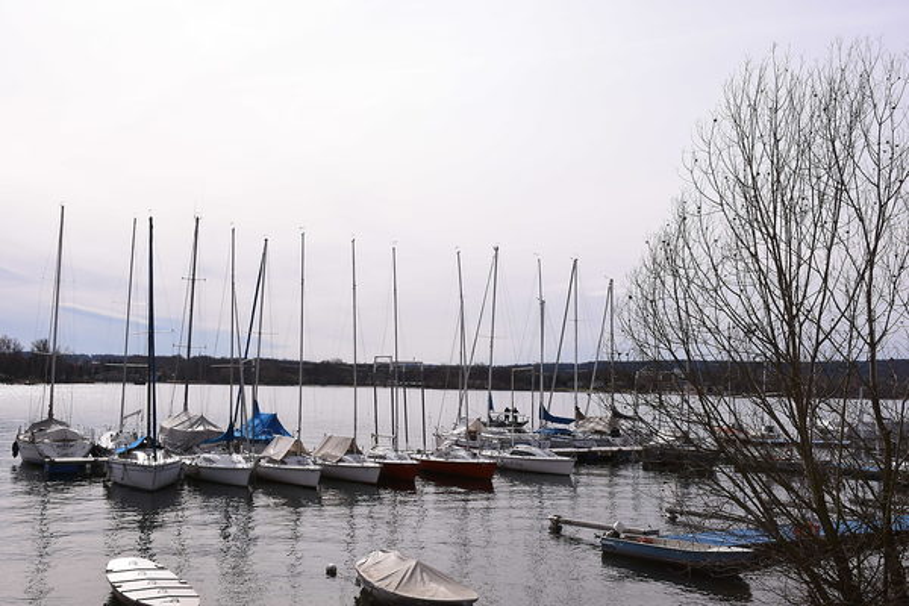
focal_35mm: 36
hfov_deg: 53.1
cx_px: 454
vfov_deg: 36.9
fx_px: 909
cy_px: 303
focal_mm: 24
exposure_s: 1/1250
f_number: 8
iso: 250
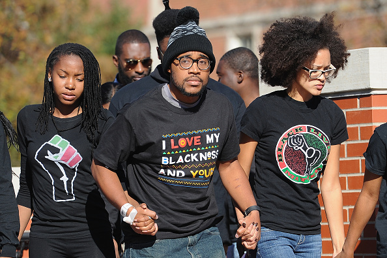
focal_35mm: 195
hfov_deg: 10.6
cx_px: 194
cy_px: 129
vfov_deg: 7.0
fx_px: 2094
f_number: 4.5
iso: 450
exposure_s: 1/2000
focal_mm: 195
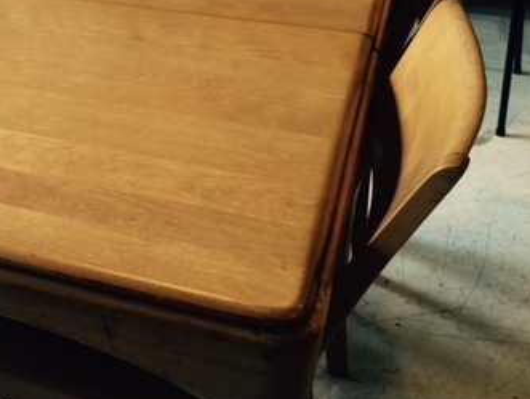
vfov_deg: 26.1
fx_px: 858
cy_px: 189
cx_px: 37
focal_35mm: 56
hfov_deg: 32.3
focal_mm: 4.15
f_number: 2.2
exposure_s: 1/15
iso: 50
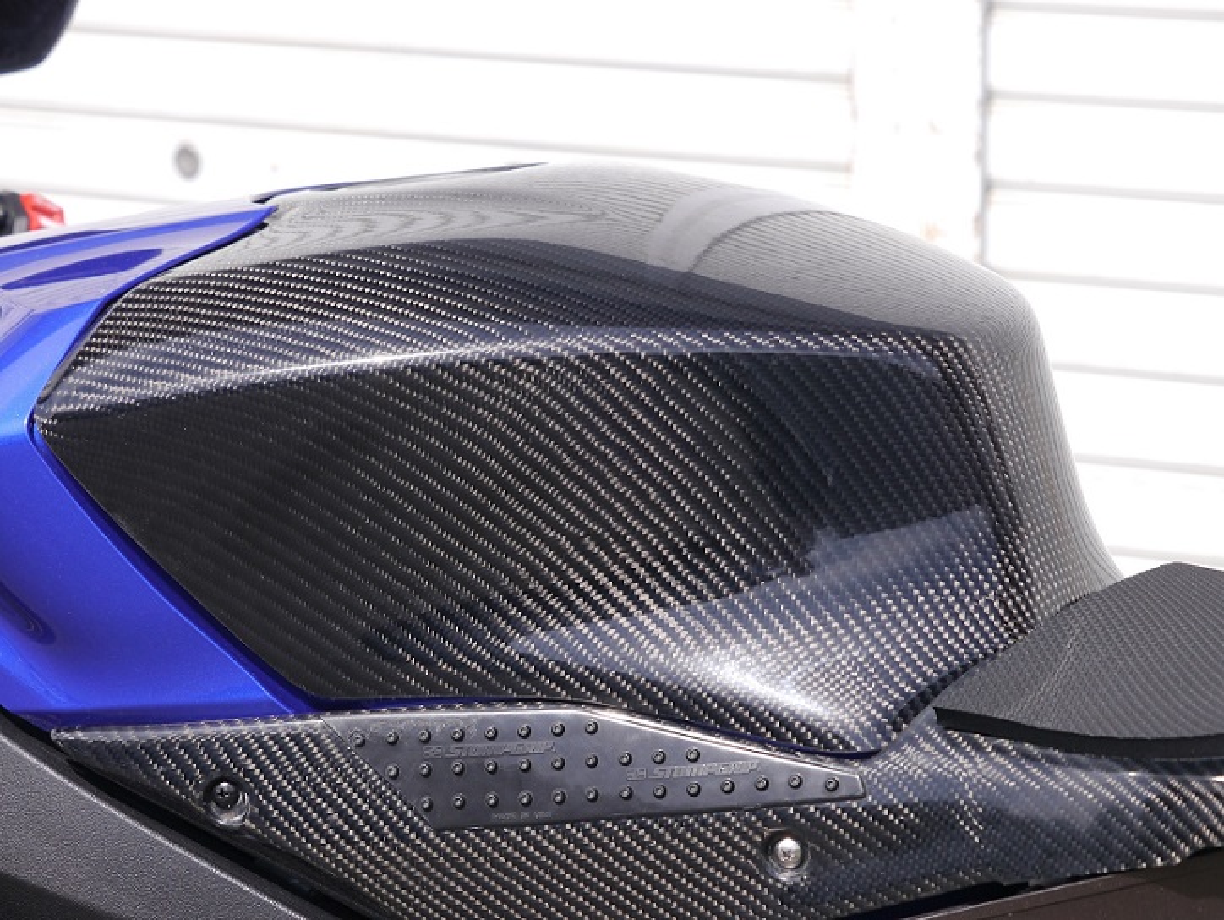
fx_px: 5166
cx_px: 612
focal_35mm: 146
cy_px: 460
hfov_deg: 13.5
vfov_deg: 10.2
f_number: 6.3
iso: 160
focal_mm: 73
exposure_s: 1/320
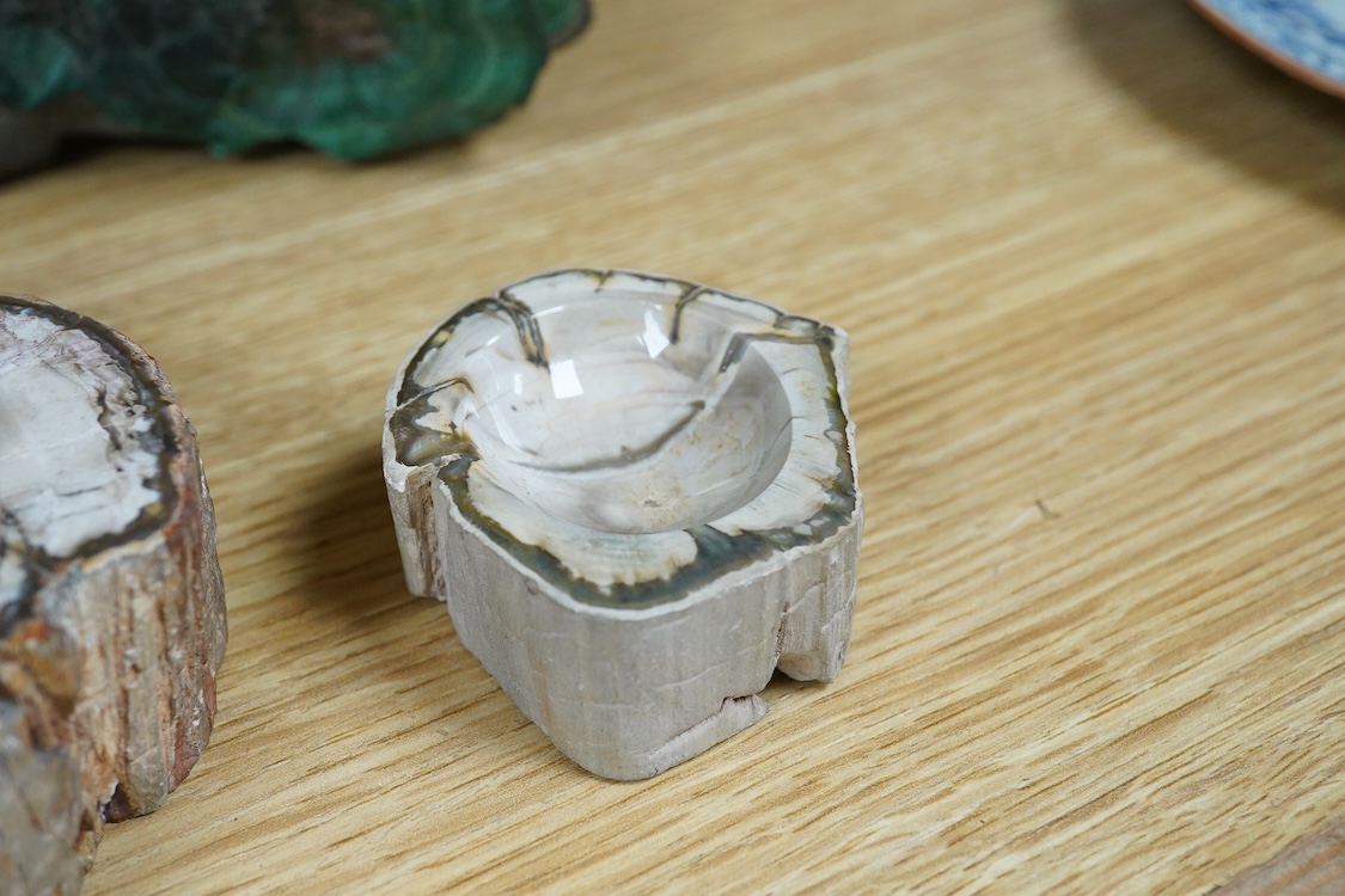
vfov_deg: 29.9
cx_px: 672
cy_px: 448
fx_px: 1681
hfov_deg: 43.6
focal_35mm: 45
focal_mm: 30
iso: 2500
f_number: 9
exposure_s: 1/160
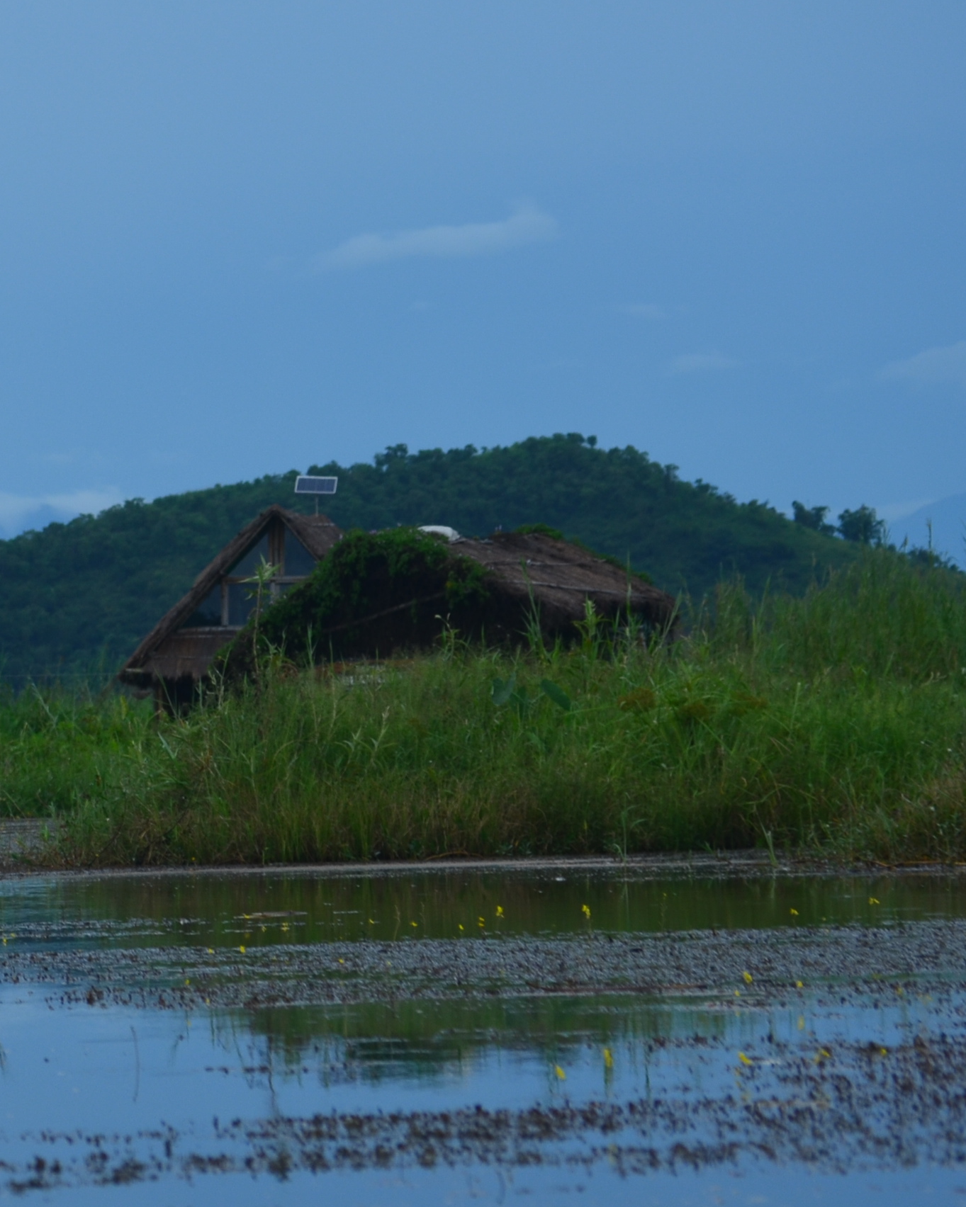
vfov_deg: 7.5
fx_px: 9257
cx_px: -170
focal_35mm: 259
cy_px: 474
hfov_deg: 5.9
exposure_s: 1/160
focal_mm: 85
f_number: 6.3
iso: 200
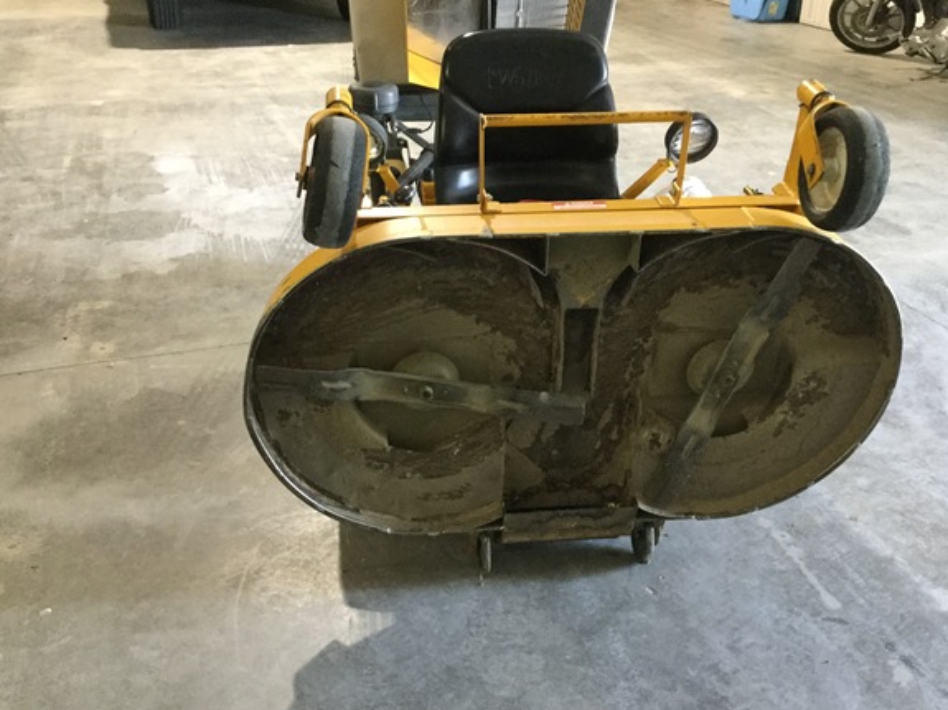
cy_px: 385
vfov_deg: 41.7
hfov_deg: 54.0
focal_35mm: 34
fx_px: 931
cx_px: 494
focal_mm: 3.3
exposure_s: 1/15
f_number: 2.4
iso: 200
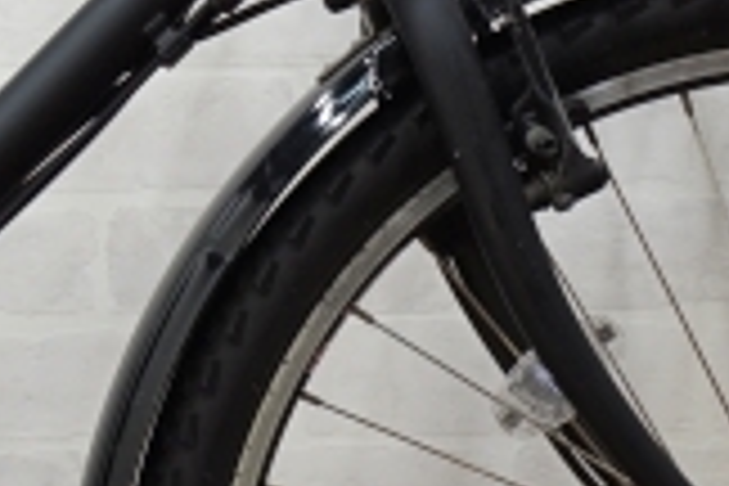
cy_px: 72
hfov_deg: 8.7
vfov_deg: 6.0
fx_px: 4596
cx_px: -603
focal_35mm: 227
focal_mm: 24
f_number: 5
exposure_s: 1/30
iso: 200
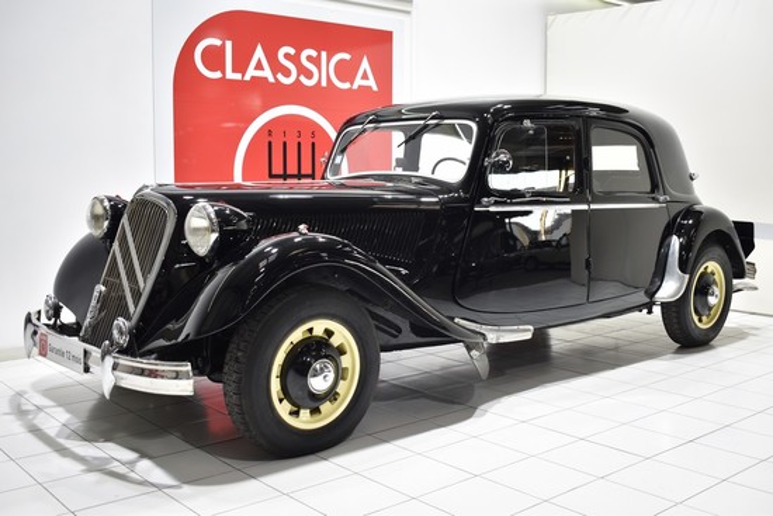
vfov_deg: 35.5
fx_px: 805
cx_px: 386
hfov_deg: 51.3
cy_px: 258
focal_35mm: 38
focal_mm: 25
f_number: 4
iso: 100
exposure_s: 1/13
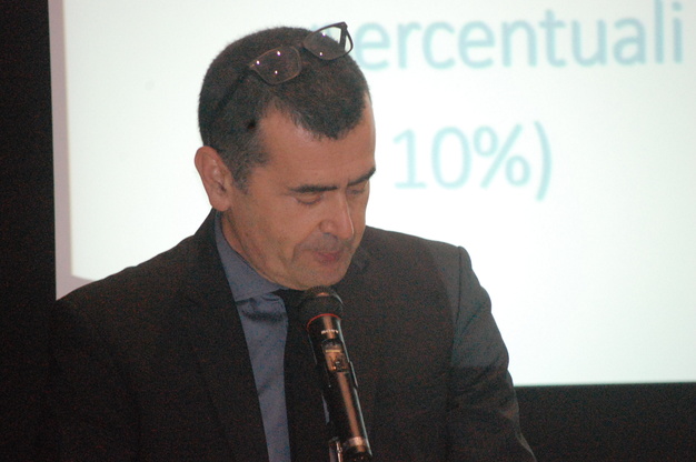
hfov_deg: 6.9
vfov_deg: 4.6
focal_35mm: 300
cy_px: 231
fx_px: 5794
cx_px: 348
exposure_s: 1/100
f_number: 5.6
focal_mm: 200
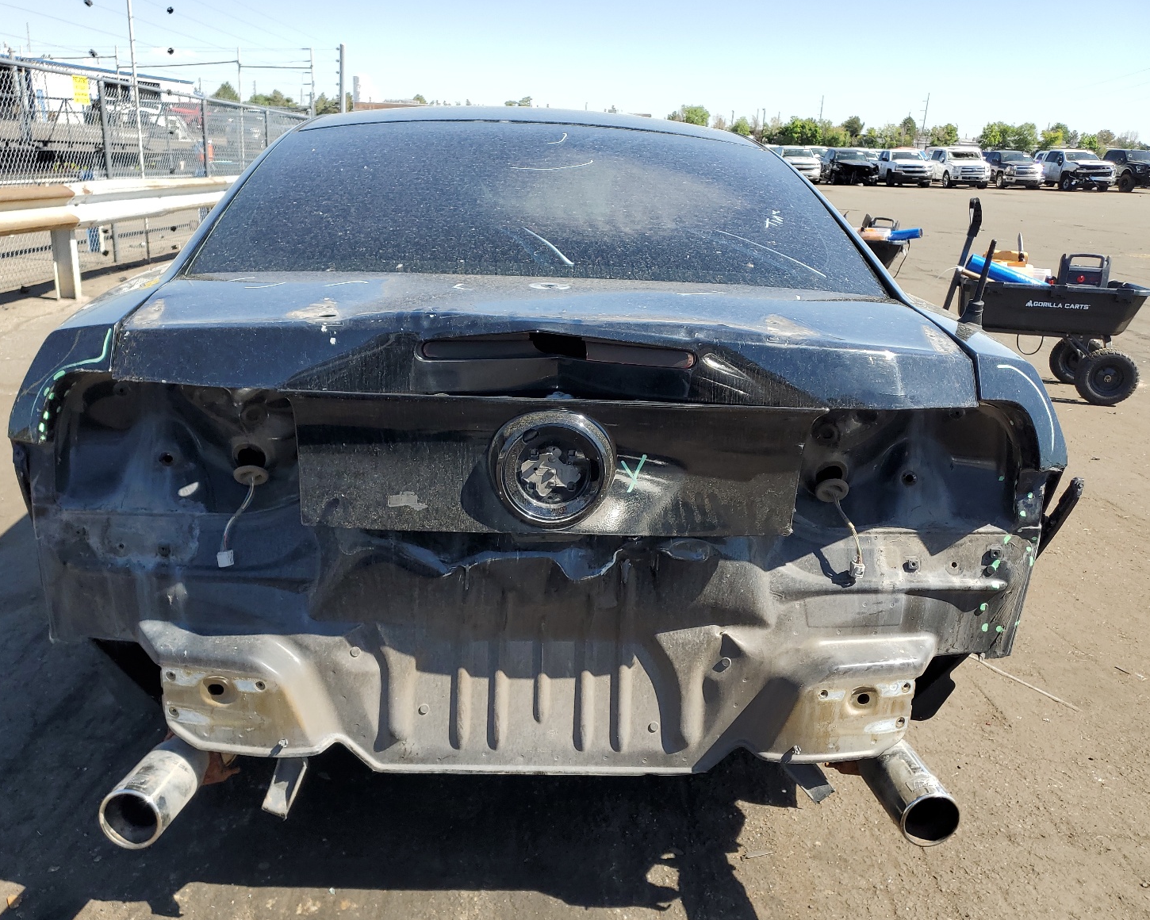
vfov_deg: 51.5
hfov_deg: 62.1
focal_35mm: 28
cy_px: 472
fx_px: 953
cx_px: 525
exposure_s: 1/1429
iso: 50
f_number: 1.5
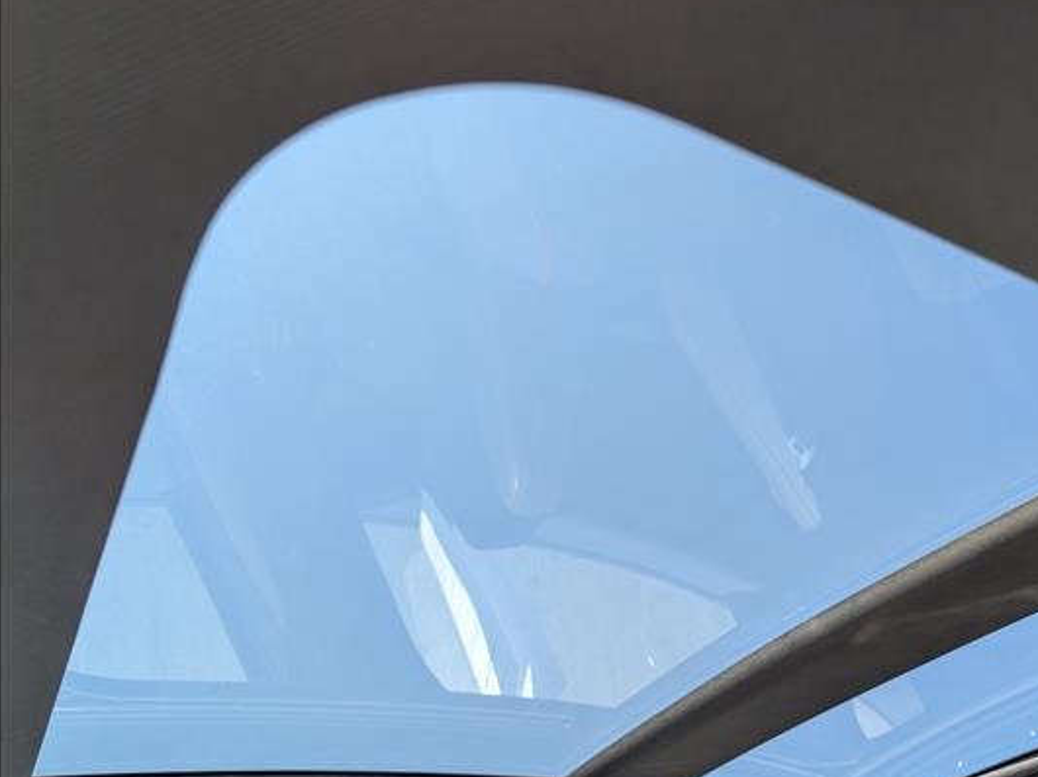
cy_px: 446
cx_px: 625
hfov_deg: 61.1
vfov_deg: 48.0
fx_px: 869
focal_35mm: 29
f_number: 1.68
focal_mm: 6.9
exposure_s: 1/147
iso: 135
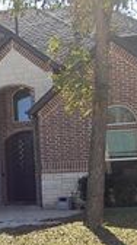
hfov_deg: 11.1
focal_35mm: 103
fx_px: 668
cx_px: -92
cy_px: 134
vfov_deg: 20.8
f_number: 5.6
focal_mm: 22
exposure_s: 1/500
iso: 250
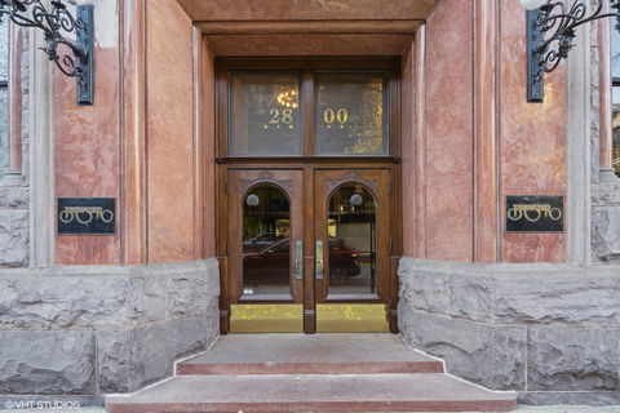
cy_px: 206
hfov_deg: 85.4
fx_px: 336
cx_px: 310
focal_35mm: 20
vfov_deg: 63.2
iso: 400
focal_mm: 19.5
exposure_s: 1/25
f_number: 8
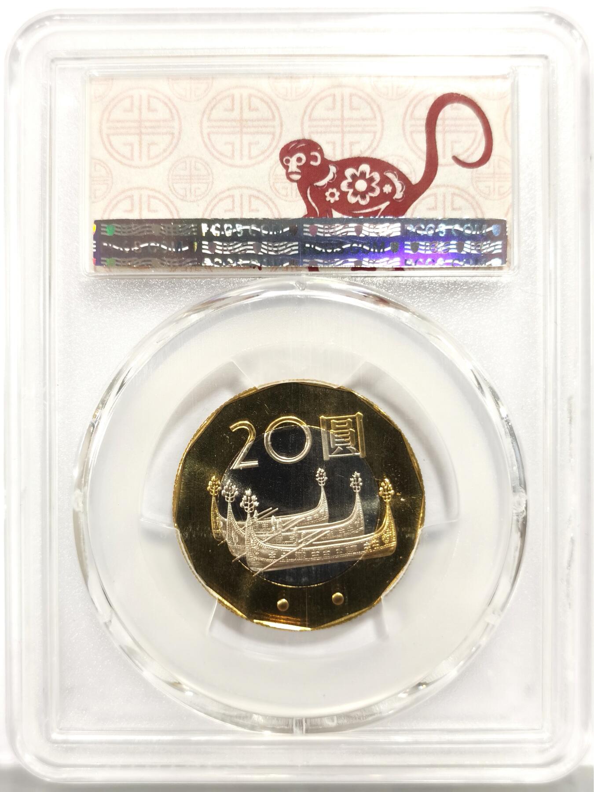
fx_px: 1235
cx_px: 297
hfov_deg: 27.0
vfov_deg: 35.5
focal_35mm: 54
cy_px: 396
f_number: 16
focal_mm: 5.56
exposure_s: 1/100
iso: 160
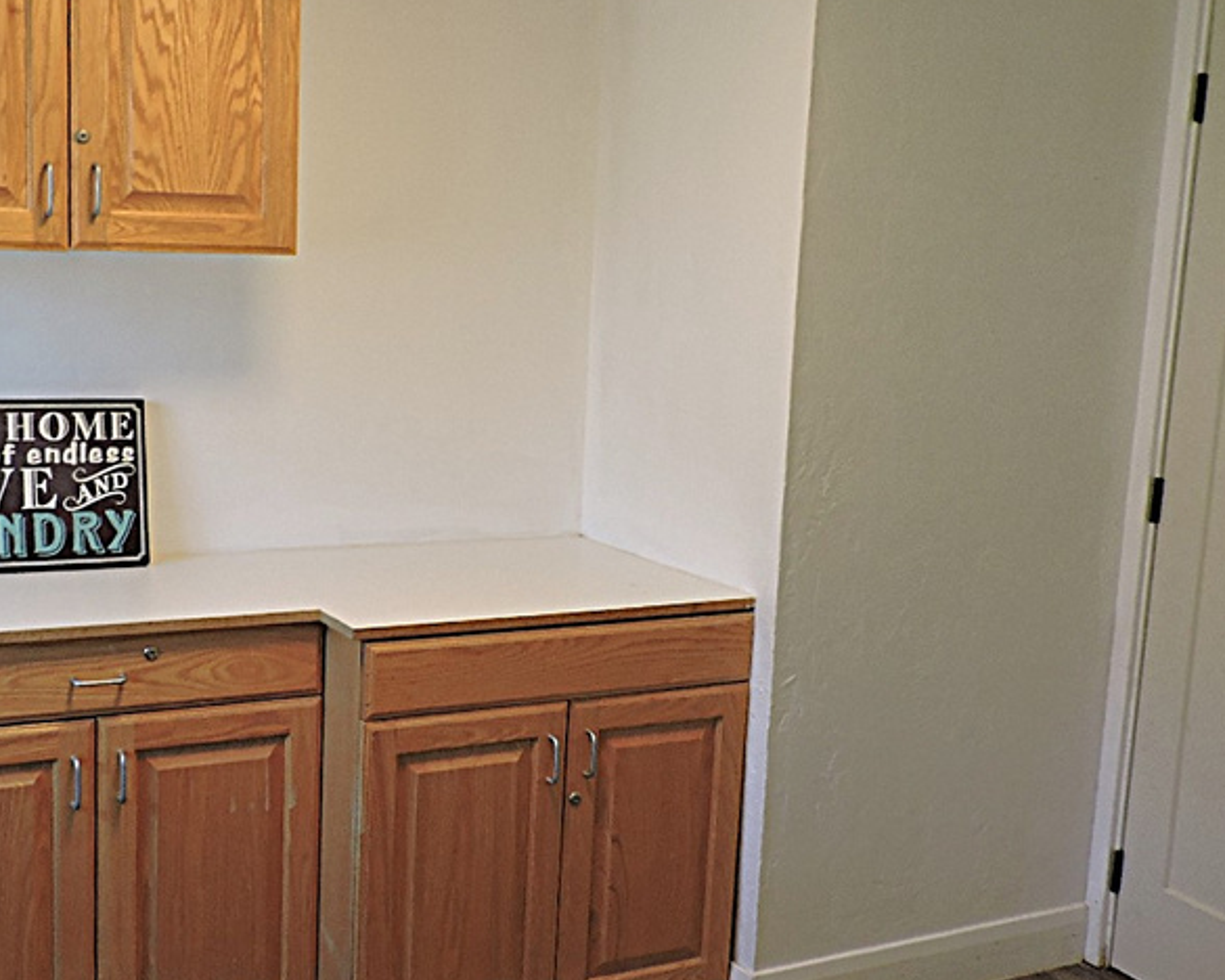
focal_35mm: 41
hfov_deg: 44.6
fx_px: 1486
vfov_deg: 36.5
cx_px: 517
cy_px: 498
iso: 200
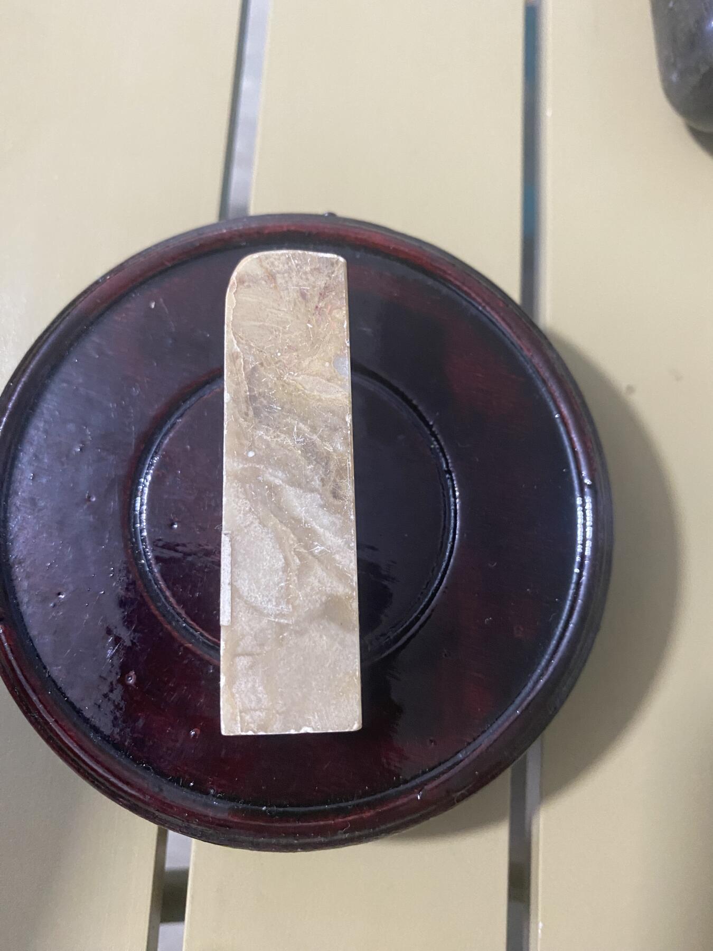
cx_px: 356
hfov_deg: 53.1
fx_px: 714
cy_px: 476
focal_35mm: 26
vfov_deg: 67.3
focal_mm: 4.25
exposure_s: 1/50
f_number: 1.8
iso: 500
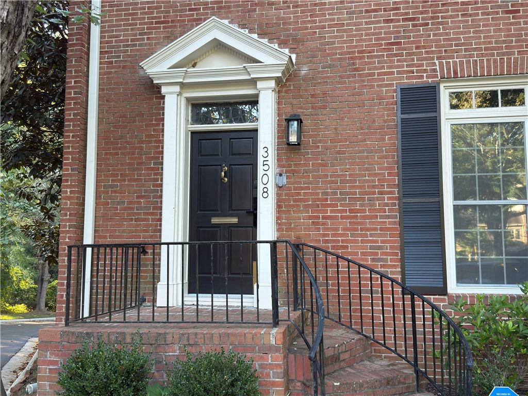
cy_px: 198
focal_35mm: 35
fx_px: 534
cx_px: 264
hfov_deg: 52.6
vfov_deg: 40.7
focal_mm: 6.76
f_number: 1.78
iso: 100
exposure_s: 1/80
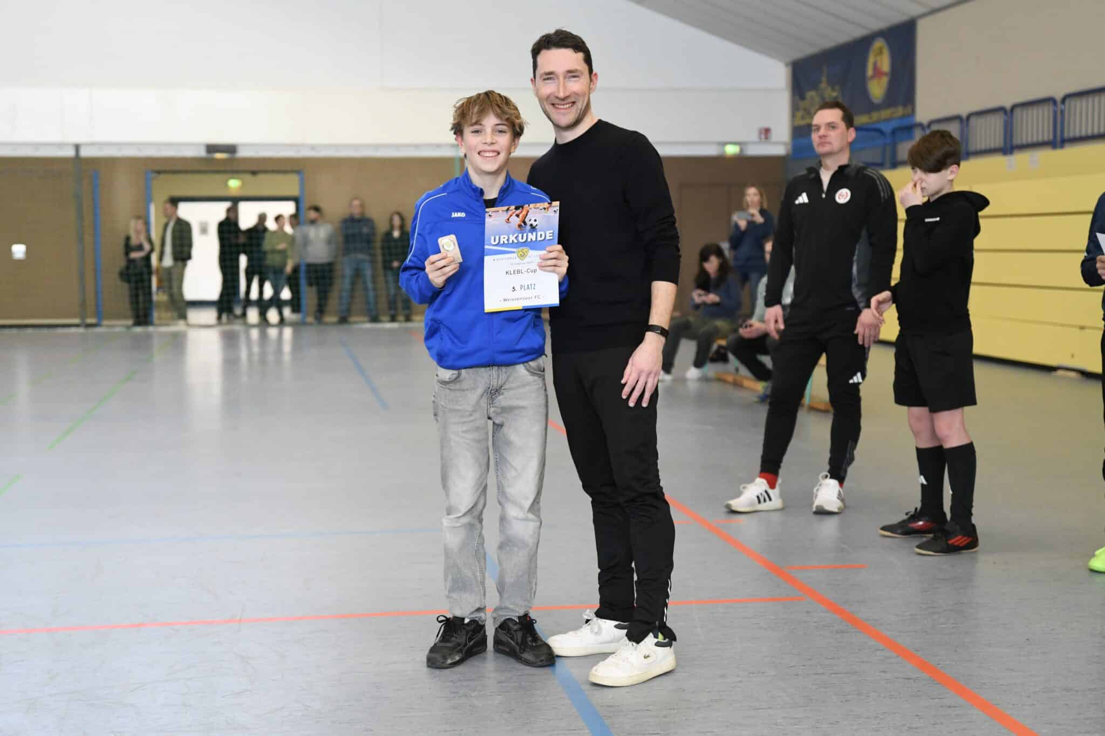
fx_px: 1534
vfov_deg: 27.0
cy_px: 368
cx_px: 552
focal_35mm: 50
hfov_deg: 39.6
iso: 3200
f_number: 2.8
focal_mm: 50
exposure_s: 1/640
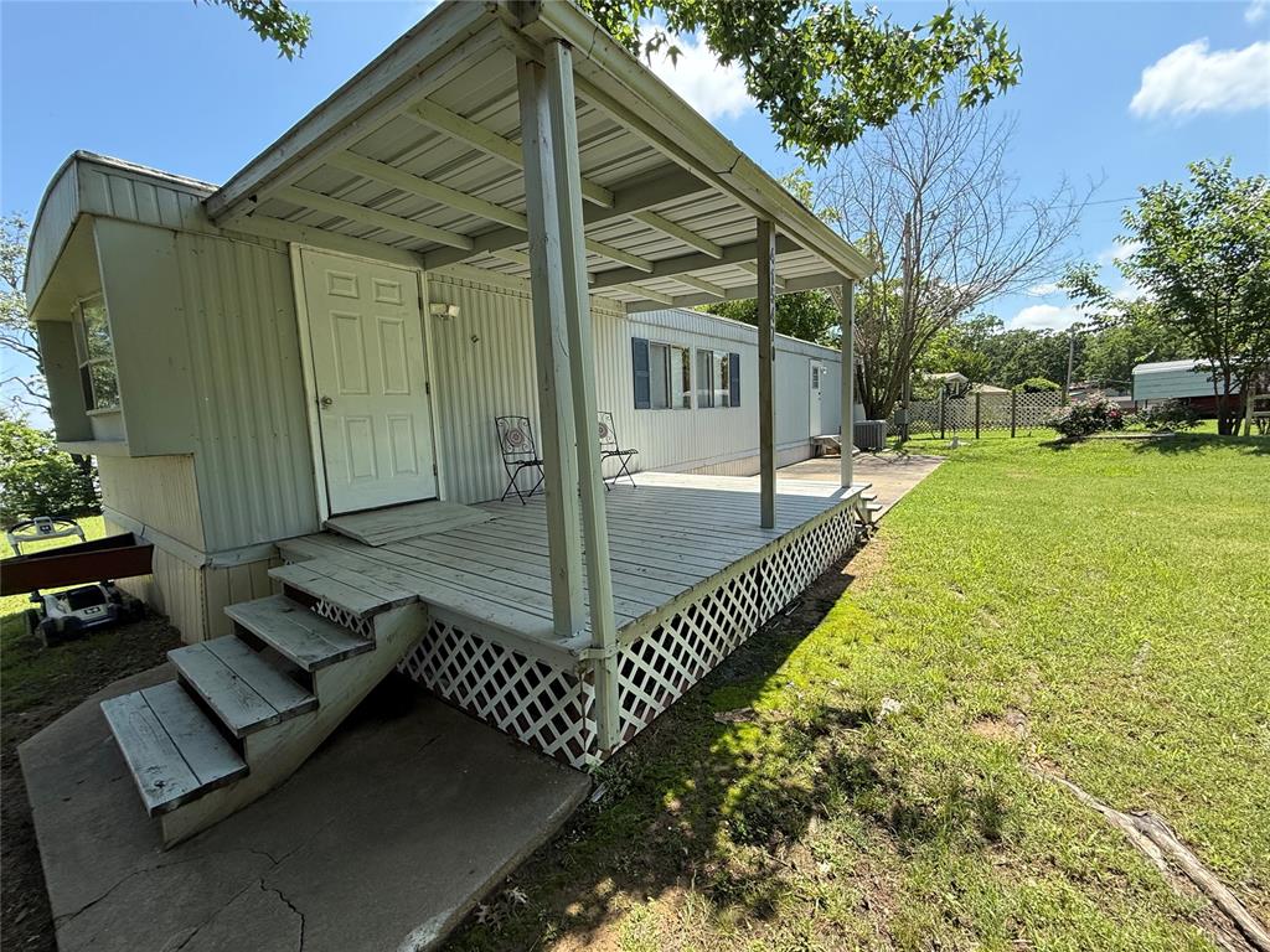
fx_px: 514
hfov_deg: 102.1
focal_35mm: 14
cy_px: 476
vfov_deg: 85.7
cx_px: 635
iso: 64
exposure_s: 1/694
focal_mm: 2.22
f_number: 2.2
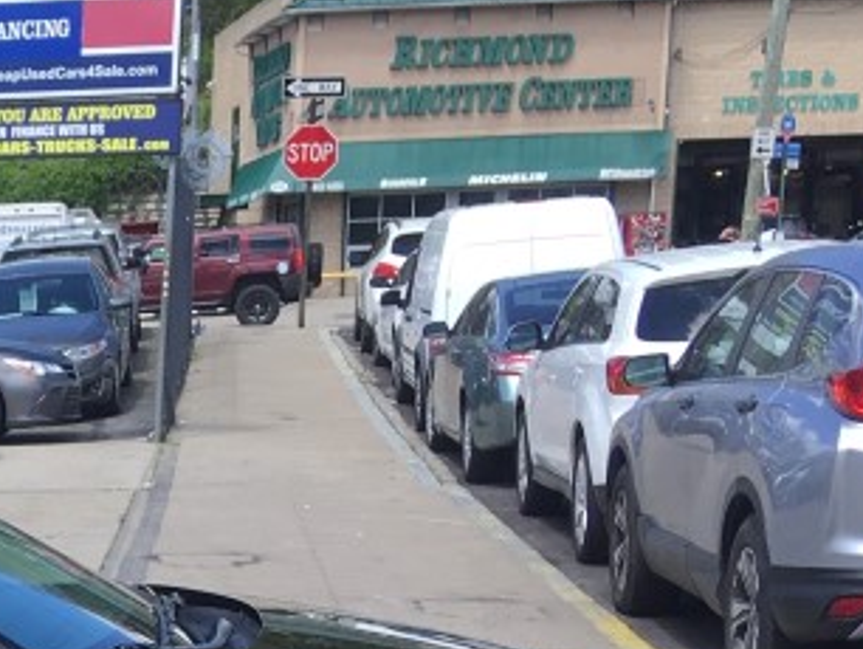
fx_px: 2420
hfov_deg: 18.1
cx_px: -406
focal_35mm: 97
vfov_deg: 14.6
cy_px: 866
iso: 25
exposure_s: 1/646
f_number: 2.2
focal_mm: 4.15
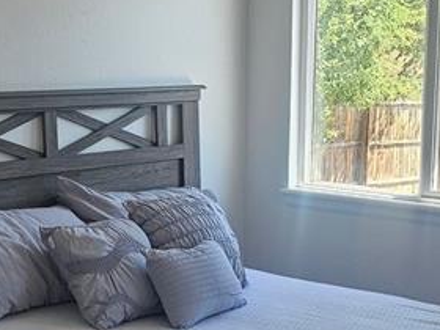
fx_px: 1068
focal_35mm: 84
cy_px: 218
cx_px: 270
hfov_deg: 23.2
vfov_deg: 17.5
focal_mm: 5.4
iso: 32
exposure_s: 1/180
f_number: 1.8
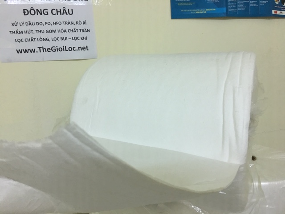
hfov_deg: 61.7
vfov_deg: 48.2
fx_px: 239
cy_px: 107
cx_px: 142
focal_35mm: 29
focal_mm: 4.15
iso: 50
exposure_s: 1/17
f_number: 2.2
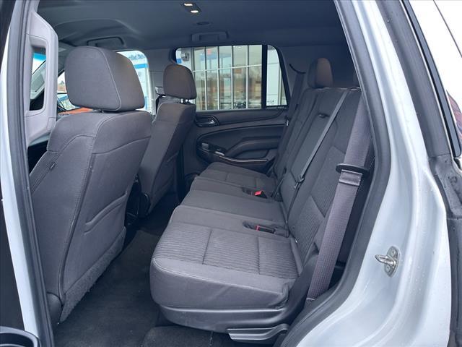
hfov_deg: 71.6
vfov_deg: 56.8
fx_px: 320
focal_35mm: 24
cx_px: 231
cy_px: 174
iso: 400
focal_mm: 6.86
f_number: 1.78
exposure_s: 1/60
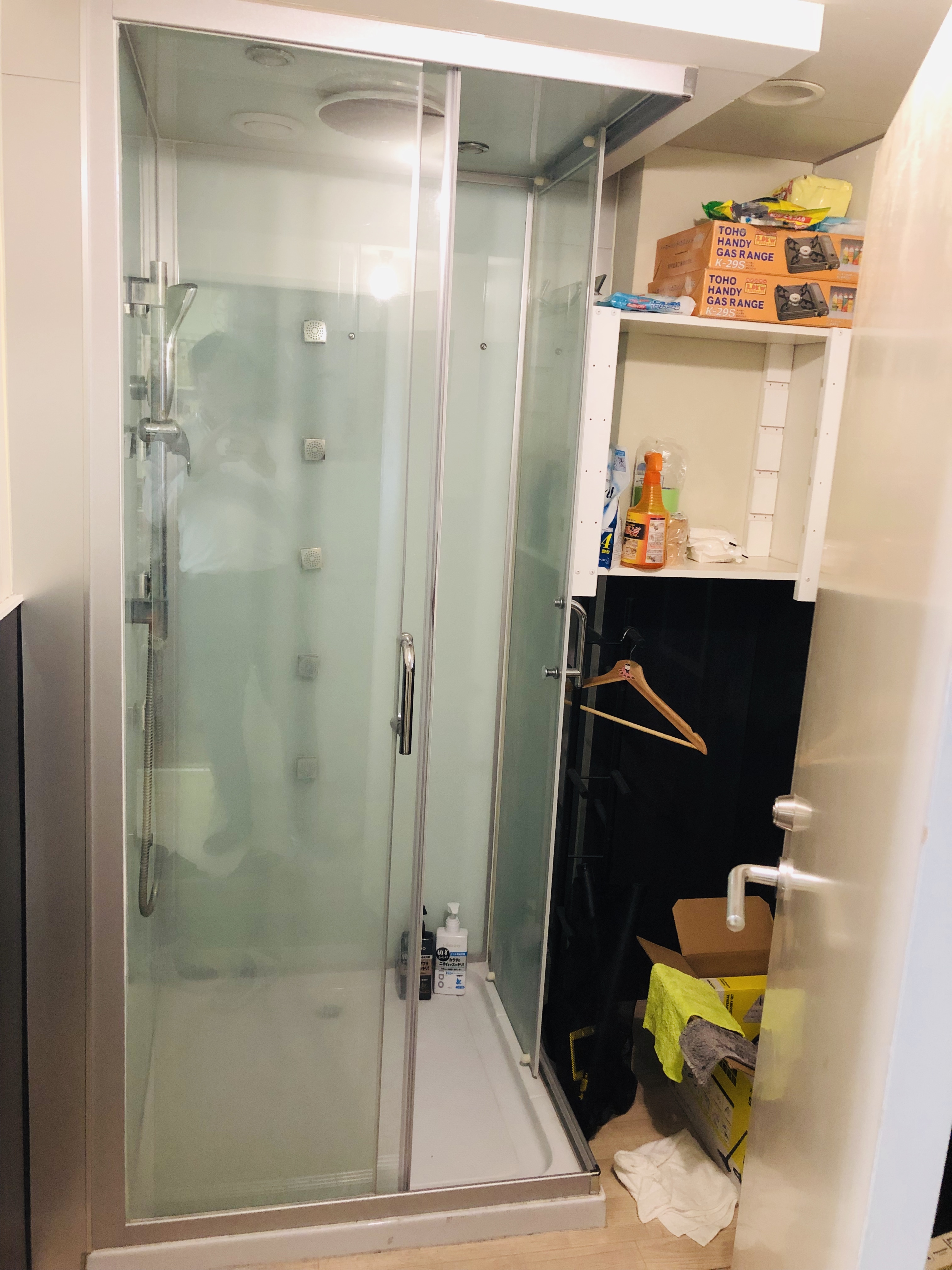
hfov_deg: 49.7
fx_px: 1027
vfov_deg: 63.4
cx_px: 476
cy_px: 635
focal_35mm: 28
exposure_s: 1/7
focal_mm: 4
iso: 80
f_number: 1.8
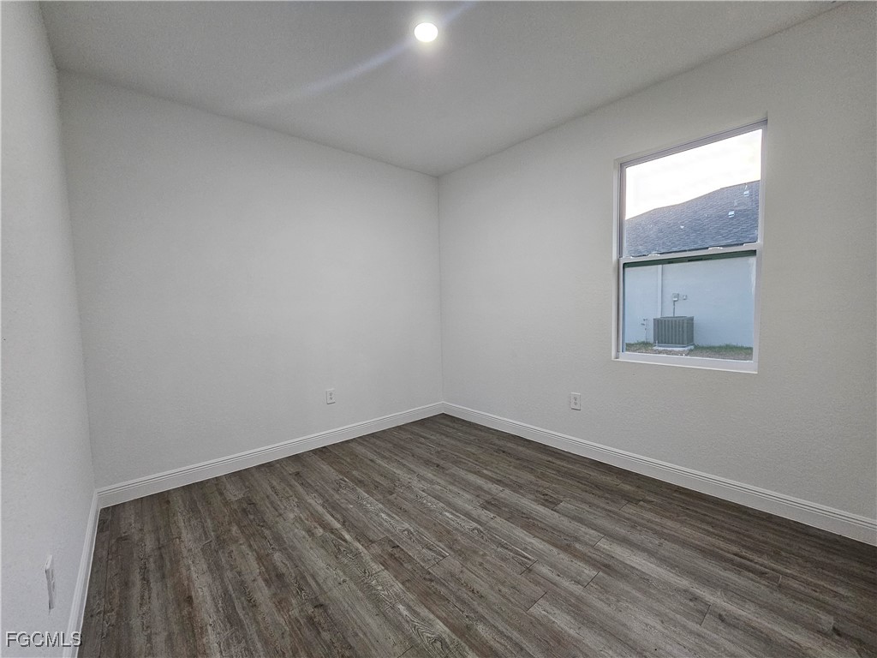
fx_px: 329
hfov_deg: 106.2
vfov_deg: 89.9
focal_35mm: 13
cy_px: 329
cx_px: 438
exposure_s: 1/60
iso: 320
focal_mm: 2.2
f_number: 2.2
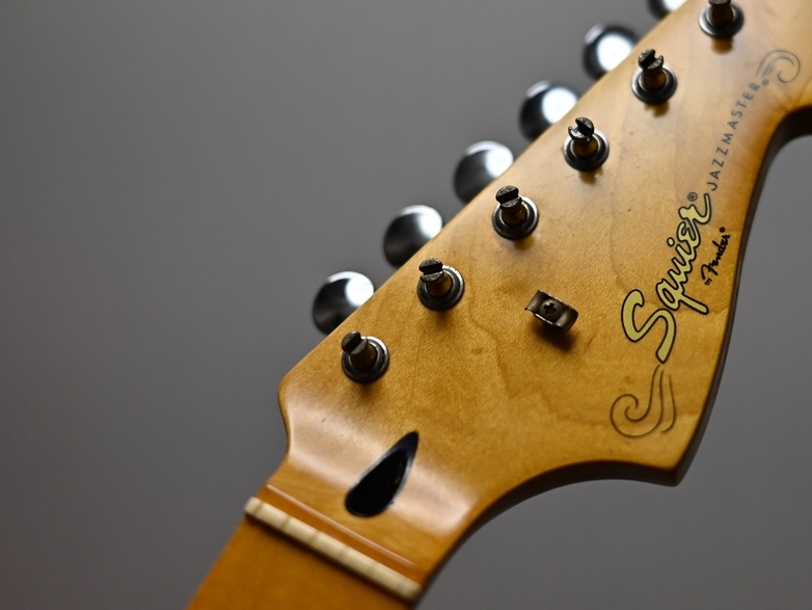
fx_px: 1384
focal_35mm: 59
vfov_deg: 24.8
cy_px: 254
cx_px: 547
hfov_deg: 32.4
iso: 400
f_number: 2.2
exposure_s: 1/2000
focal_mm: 40
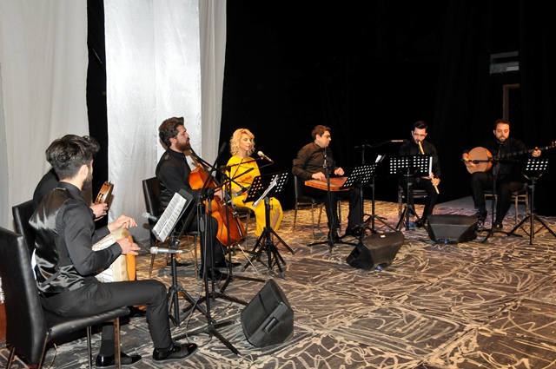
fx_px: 602
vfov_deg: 34.1
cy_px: 184
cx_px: 278
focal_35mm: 39
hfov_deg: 49.6
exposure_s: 1/60
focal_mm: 26
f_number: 5
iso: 1000
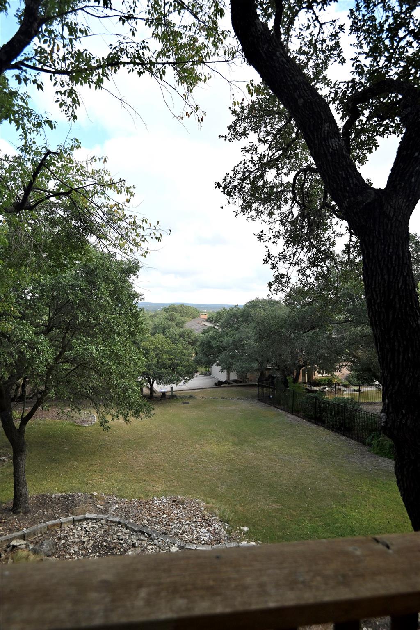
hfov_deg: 64.6
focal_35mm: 19
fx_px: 332
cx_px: 210
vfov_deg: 86.9
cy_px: 315
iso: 1600
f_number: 4
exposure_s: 1/4000
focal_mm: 19
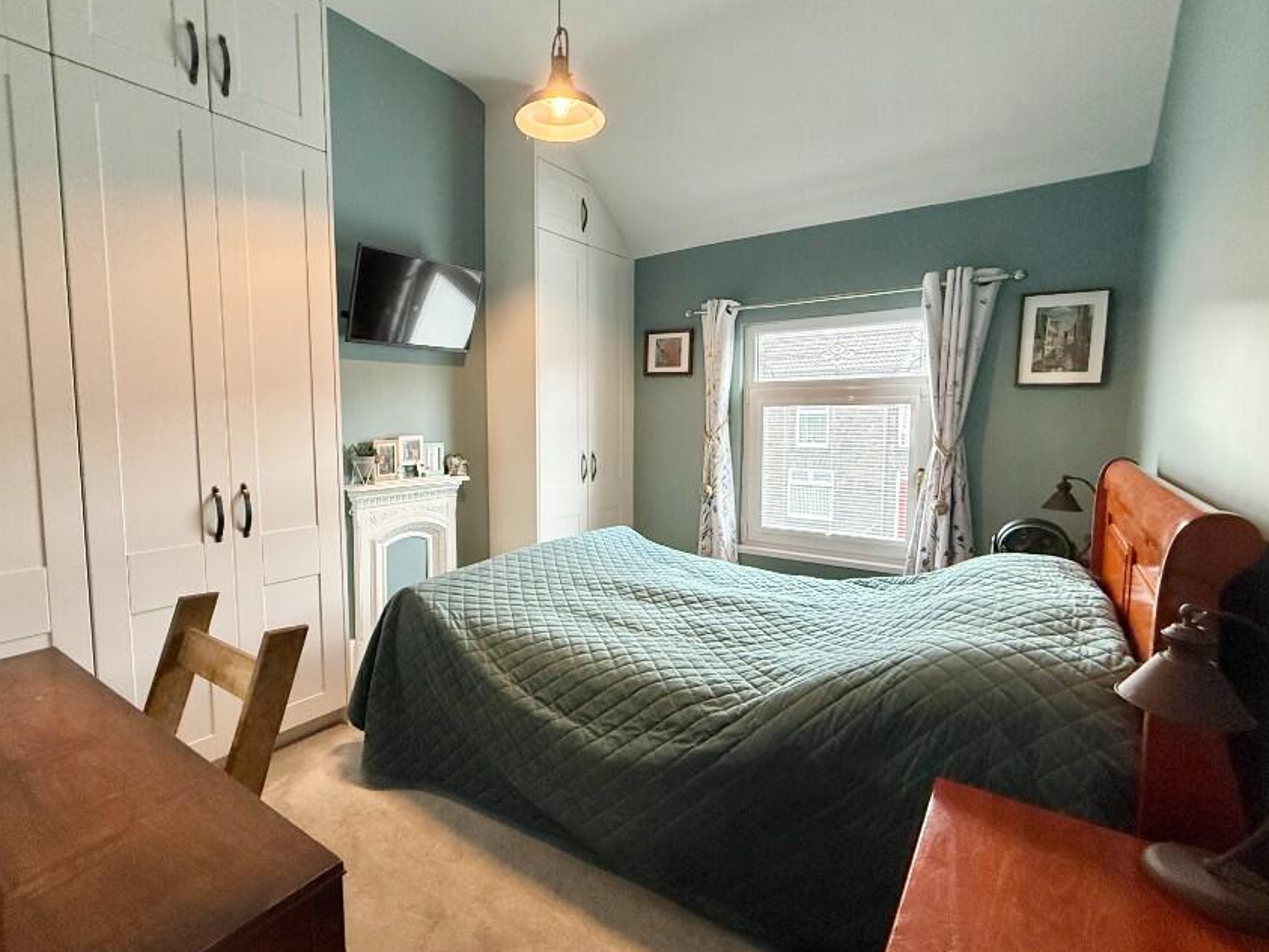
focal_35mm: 17
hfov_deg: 90.8
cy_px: 465
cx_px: 583
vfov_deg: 74.7
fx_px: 623
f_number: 2.2
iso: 400
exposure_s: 1/78
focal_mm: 2.22
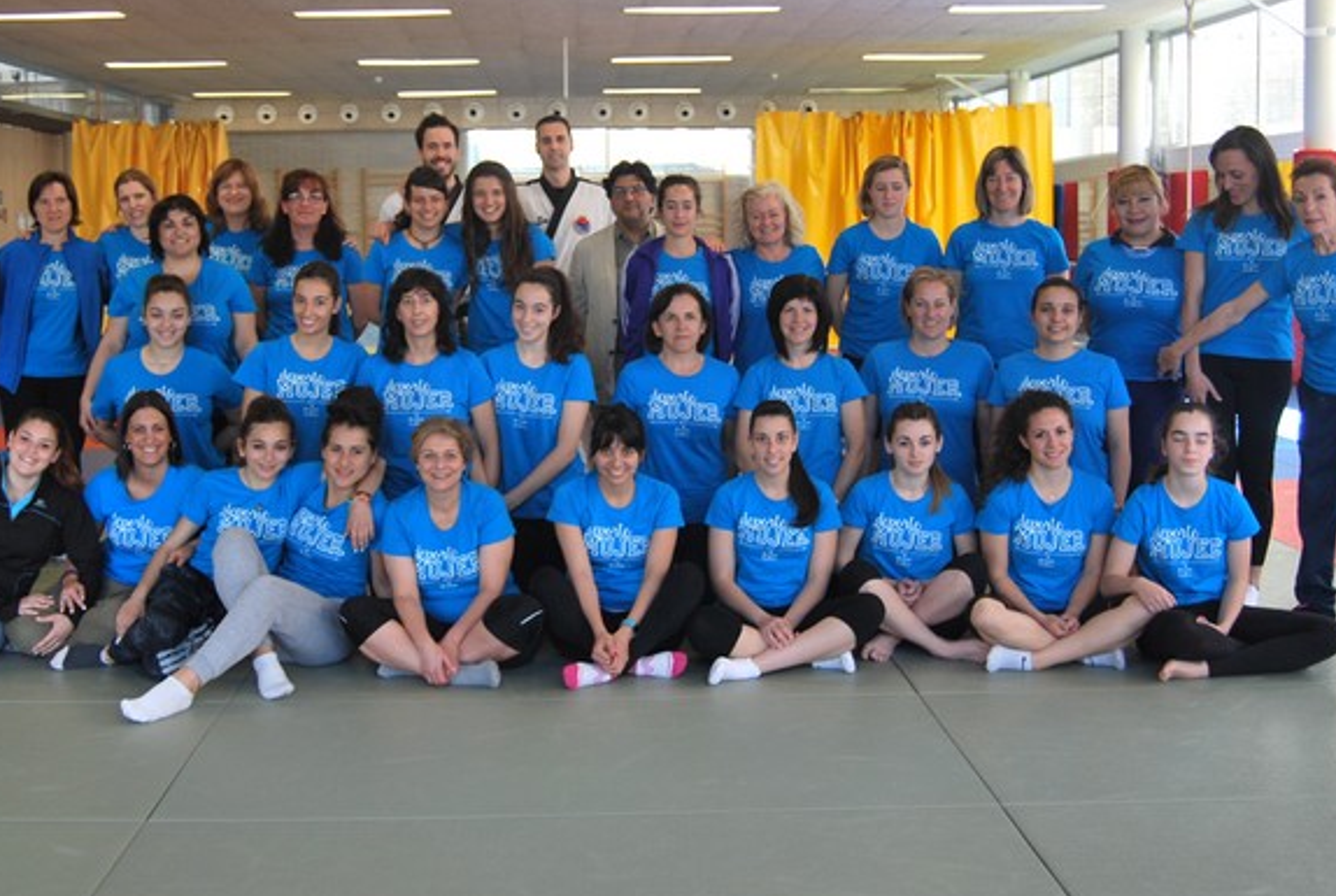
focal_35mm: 46
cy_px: 327
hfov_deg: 42.6
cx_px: 580
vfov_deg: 29.2
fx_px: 1710
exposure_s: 1/50
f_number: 3.8
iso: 200
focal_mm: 22
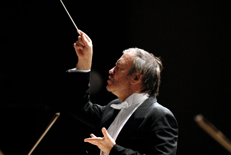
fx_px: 1686
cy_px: 78
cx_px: 116
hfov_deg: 7.8
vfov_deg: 5.2
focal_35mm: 262
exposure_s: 1/200
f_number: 2.8
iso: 1000
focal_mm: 175
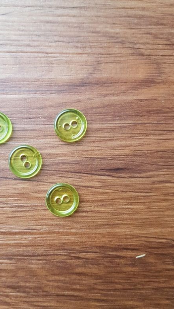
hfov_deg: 39.8
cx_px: 61
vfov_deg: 66.0
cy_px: 157
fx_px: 238
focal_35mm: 29
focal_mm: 4.2
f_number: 1.7
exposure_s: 1/24
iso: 160
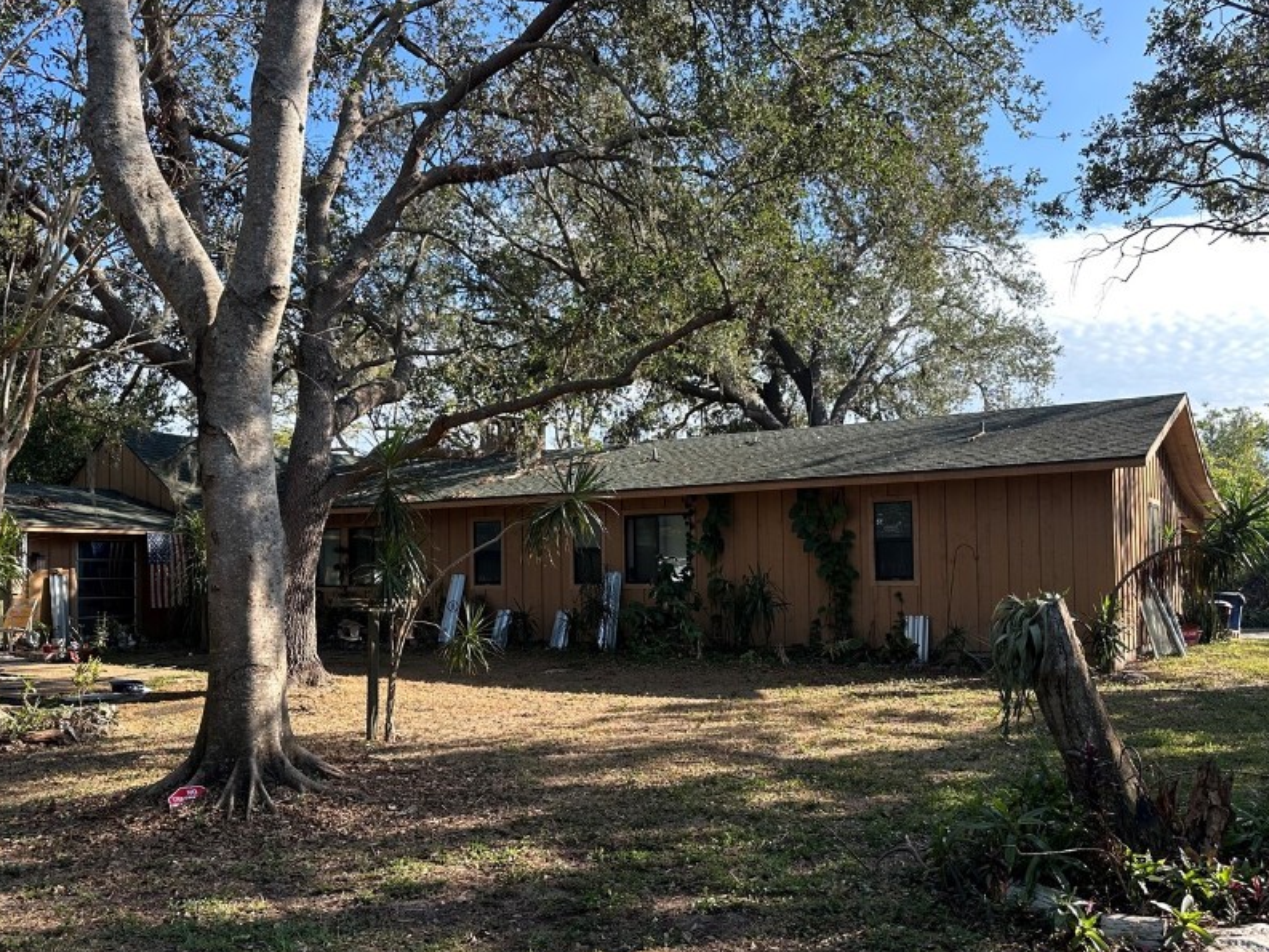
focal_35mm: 31
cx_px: 630
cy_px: 534
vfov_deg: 45.4
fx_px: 1137
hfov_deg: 58.3
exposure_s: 1/903
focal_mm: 6.86
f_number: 1.78
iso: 80
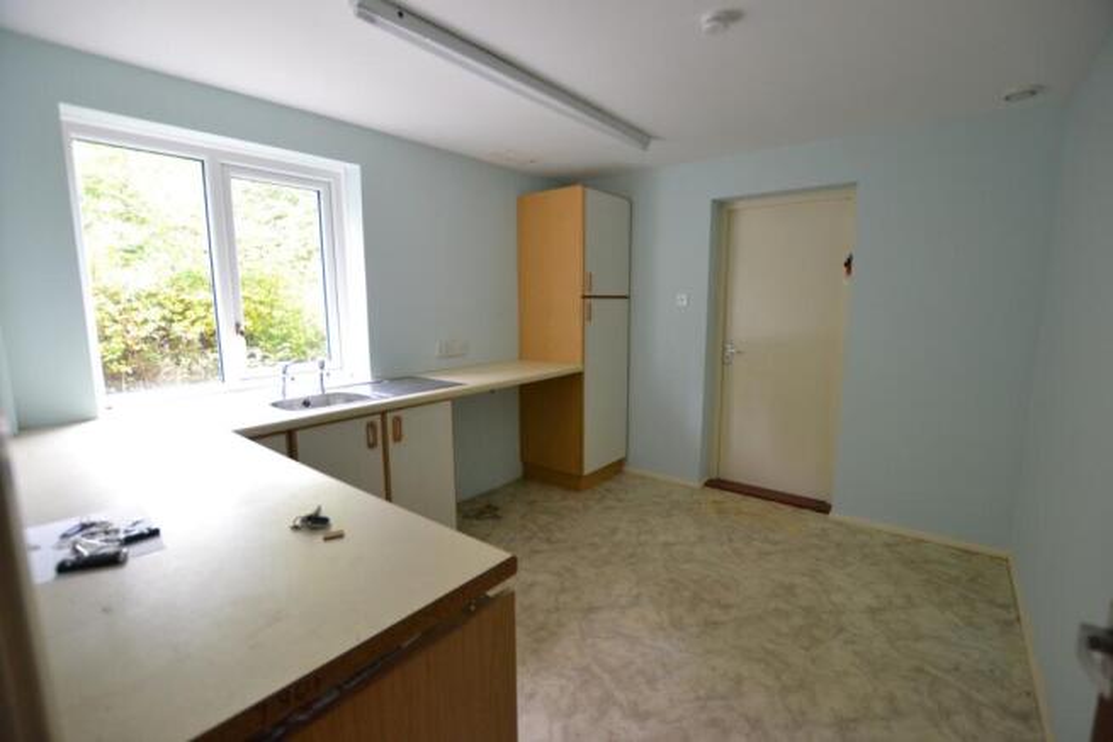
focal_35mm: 15
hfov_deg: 100.4
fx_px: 464
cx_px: 556
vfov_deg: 77.4
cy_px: 371
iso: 800
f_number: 3.5
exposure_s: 1/60
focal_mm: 10
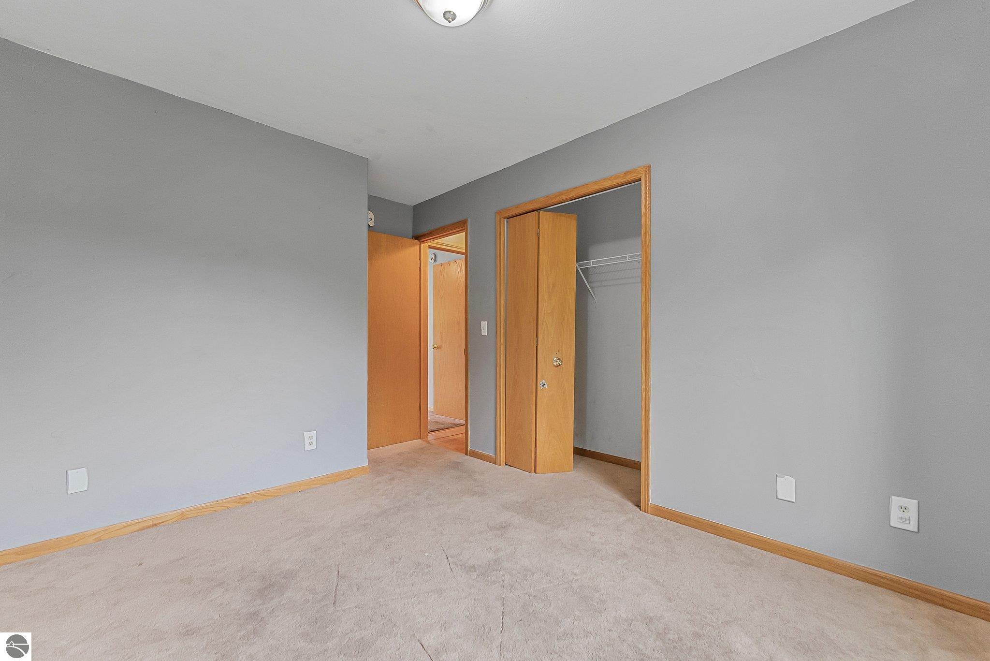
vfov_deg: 78.9
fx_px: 402
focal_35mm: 15
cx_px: 495
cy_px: 330
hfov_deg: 101.9
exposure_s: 1/80
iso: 3200
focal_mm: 14.6
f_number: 6.3
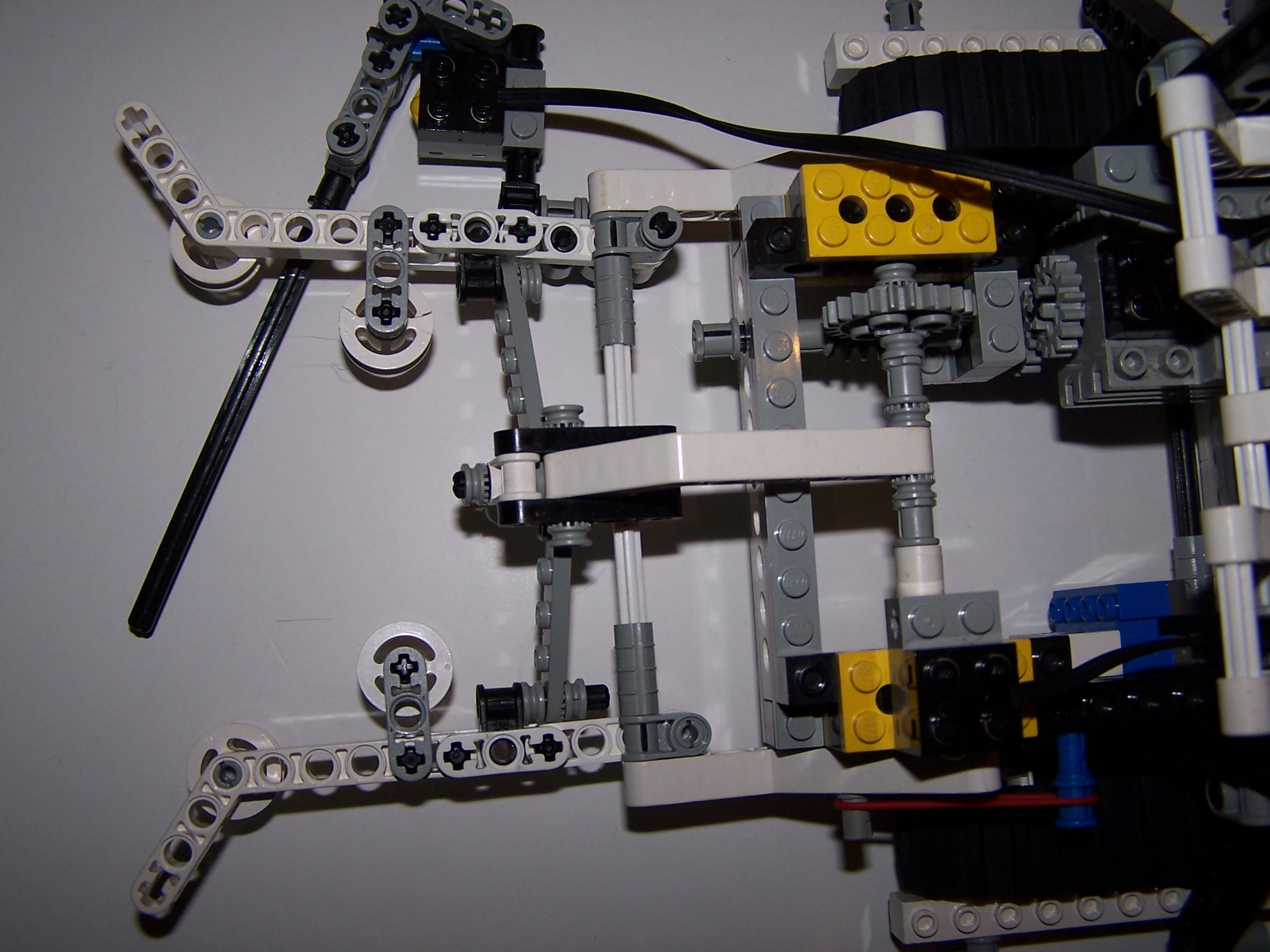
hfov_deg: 49.0
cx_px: 635
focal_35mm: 38
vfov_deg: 37.7
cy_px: 476
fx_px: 1394
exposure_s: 1/60
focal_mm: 6.3
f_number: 2.8
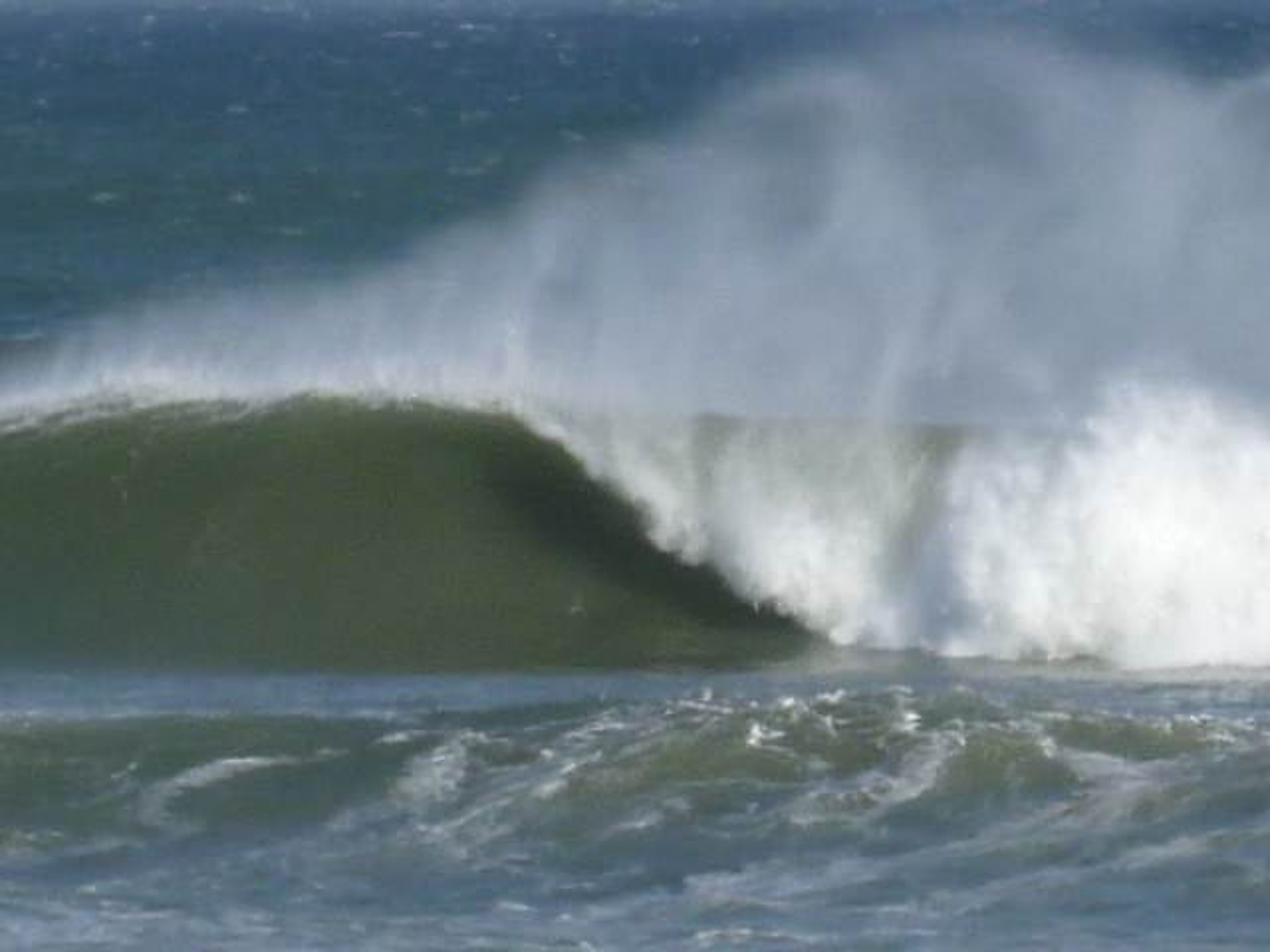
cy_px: 476
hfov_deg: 11.9
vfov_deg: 8.9
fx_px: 6090
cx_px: 635
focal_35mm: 166
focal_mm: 22.8
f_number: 5.9
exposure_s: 1/500
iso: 100
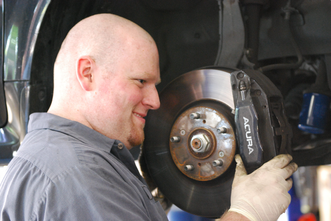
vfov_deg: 15.2
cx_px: 166
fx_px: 828
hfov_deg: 22.6
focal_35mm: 90
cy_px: 110
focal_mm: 60
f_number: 2.8
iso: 1600
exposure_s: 1/80
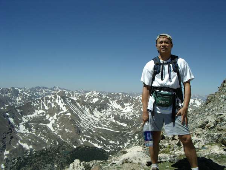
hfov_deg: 49.0
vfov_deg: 37.7
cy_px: 85
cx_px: 113
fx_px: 248
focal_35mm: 38
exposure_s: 1/640
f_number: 4.8
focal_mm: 5.8
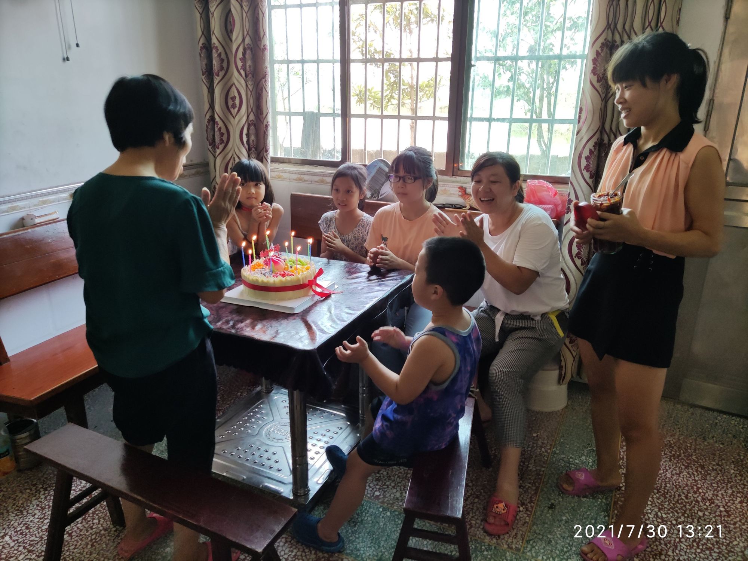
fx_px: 540
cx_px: 374
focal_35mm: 25
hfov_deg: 69.4
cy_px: 280
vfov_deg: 54.9
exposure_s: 1/50
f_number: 1.79
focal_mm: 4.71
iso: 62
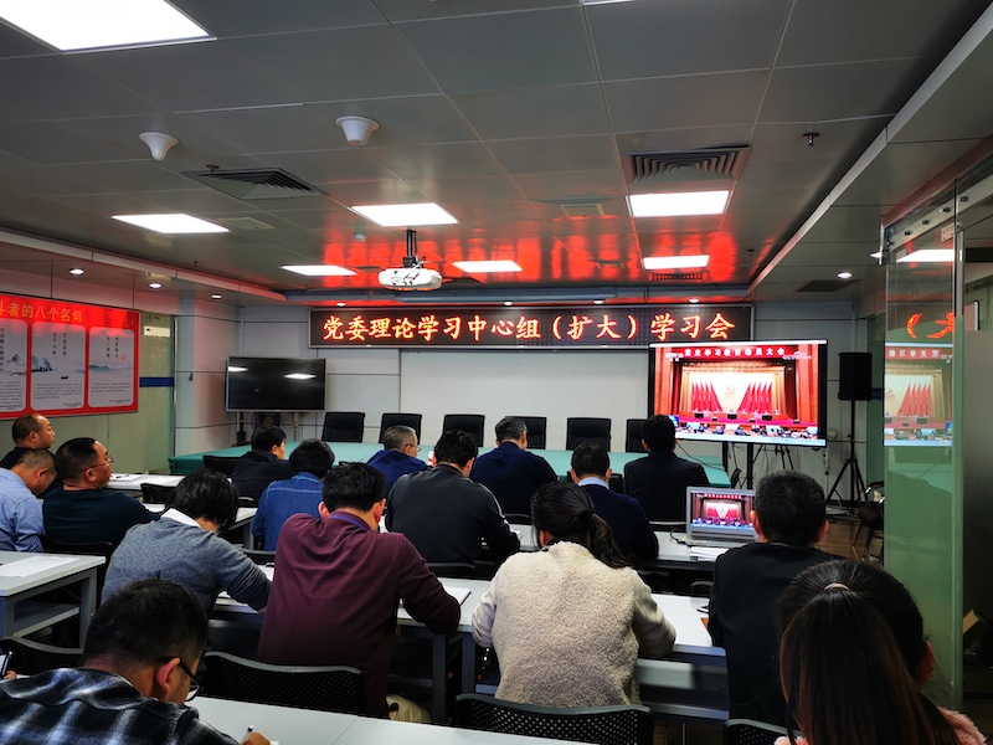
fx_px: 775
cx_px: 496
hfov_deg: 65.3
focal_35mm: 27
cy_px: 372
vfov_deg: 51.4
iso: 100
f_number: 1.8
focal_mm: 5.58
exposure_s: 1/50
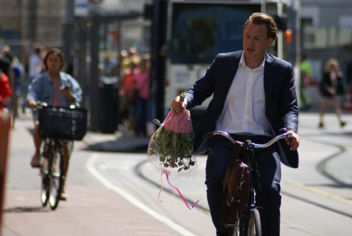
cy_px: 118
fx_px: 4406
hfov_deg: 4.6
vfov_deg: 3.1
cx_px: 176
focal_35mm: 450
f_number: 5.6
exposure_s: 1/500
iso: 160
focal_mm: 300
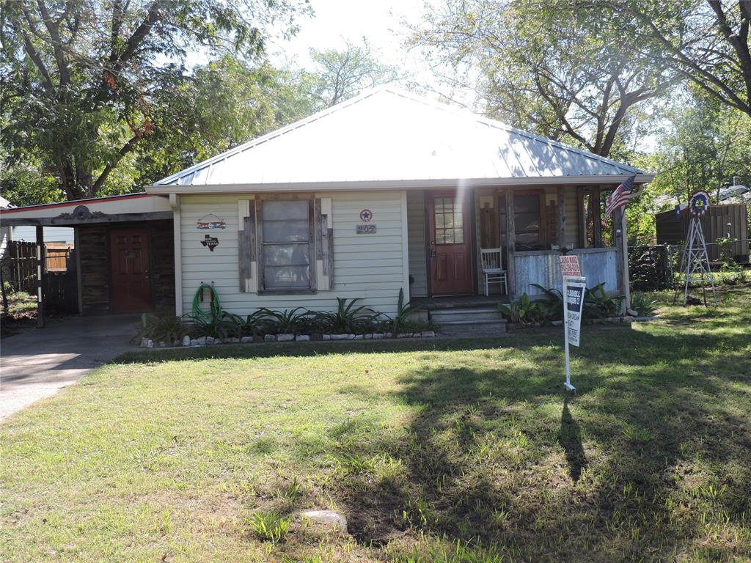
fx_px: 868
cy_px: 282
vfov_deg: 36.0
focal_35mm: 40
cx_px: 376
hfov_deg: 46.8
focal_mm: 7.1
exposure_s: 1/320
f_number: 3.3
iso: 100
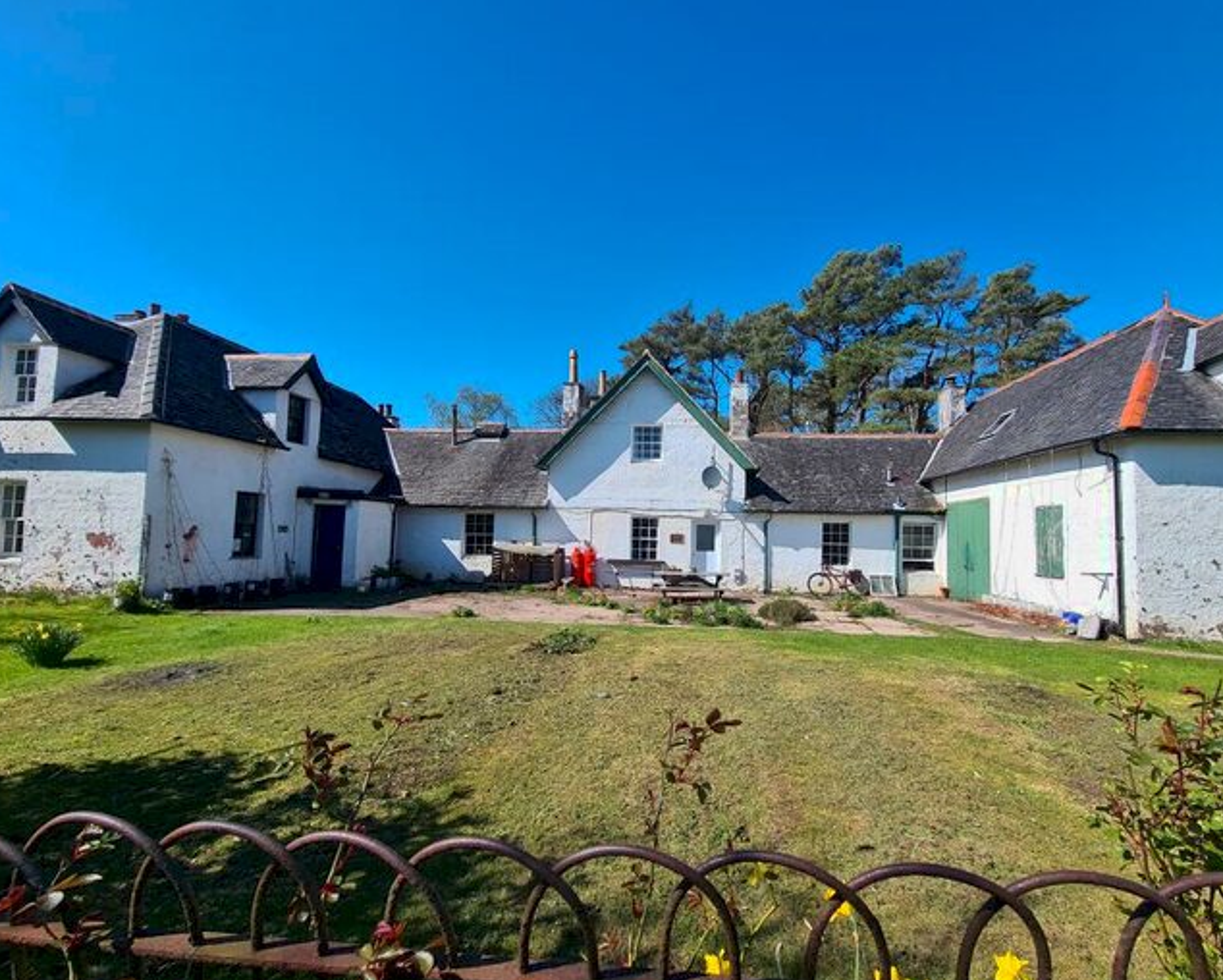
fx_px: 507
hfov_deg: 100.5
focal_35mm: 14
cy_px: 497
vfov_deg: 88.0
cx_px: 654
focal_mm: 2.2
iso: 50
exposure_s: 1/1620
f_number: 2.2
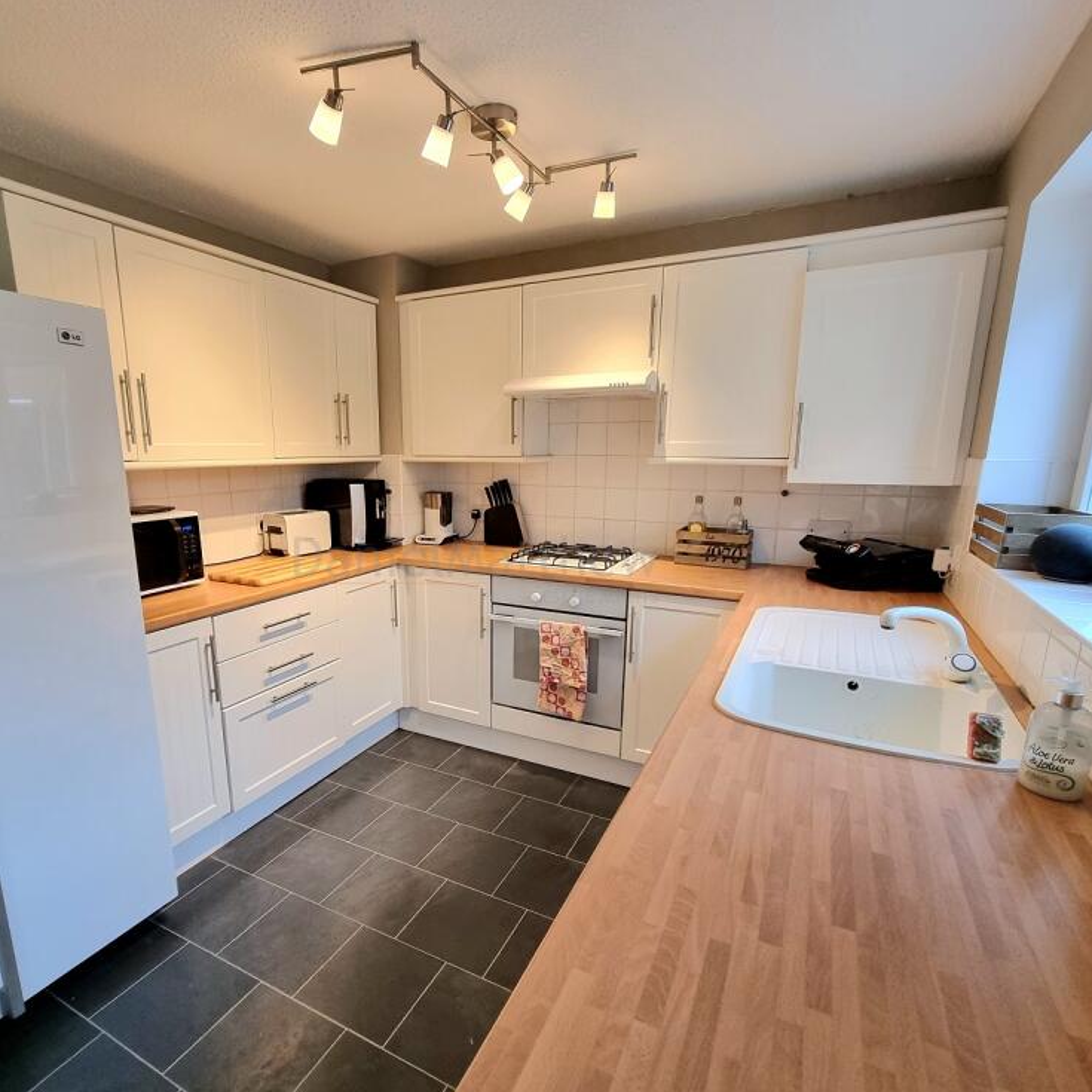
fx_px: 571
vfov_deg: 87.4
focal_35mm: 16
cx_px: 474
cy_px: 569
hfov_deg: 87.0
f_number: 2.2
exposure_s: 1/60.2
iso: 250
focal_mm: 2.2
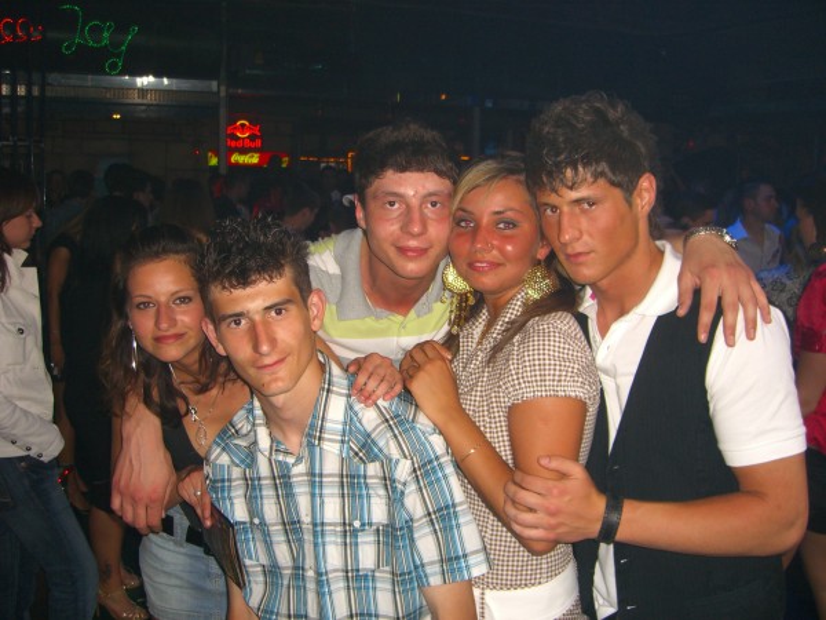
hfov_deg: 49.0
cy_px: 310
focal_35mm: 38
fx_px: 907
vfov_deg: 37.7
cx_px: 413
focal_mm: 7.9
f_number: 2.8
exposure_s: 1/60
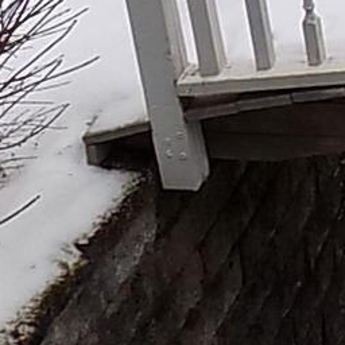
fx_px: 1432
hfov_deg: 11.6
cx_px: 790
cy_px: -59
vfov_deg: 13.4
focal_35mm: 127
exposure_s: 1/125
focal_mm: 4
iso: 80
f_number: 3.1
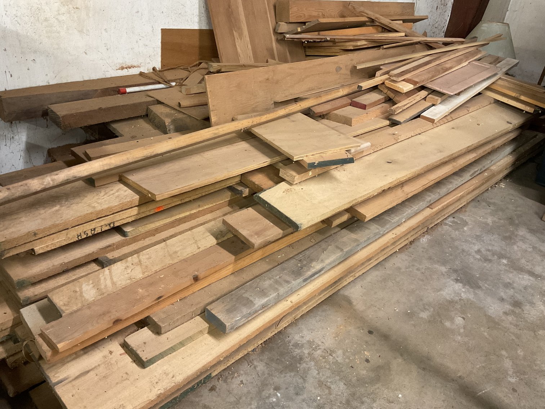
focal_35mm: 29
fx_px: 457
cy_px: 204
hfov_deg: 61.7
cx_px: 272
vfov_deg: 48.2
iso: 200
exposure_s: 1/40
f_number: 1.8
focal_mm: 3
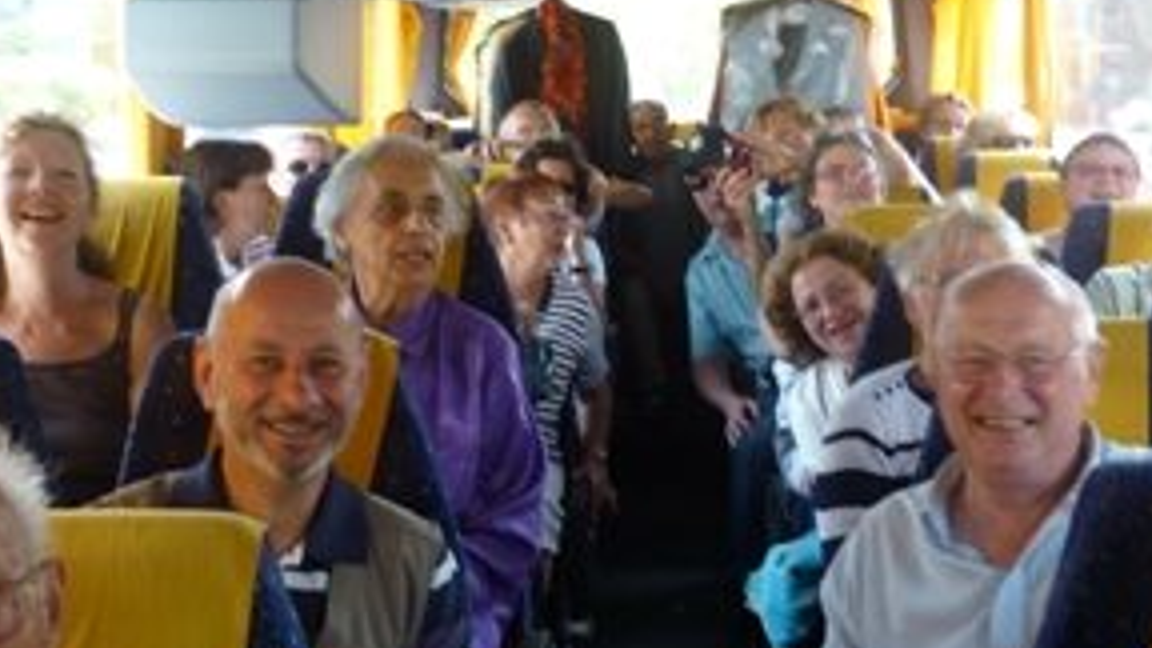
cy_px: 420
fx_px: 1711
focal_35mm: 56
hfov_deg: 37.2
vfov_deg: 21.4
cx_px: 588
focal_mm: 5.5
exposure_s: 1/30
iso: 100
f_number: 2.8
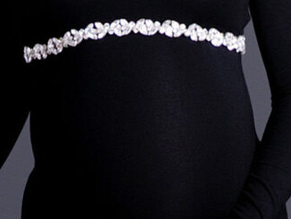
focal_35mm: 207
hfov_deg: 9.4
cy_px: 151
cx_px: -71
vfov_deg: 7.2
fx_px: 1741
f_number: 7.1
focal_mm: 39
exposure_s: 1/160
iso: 200
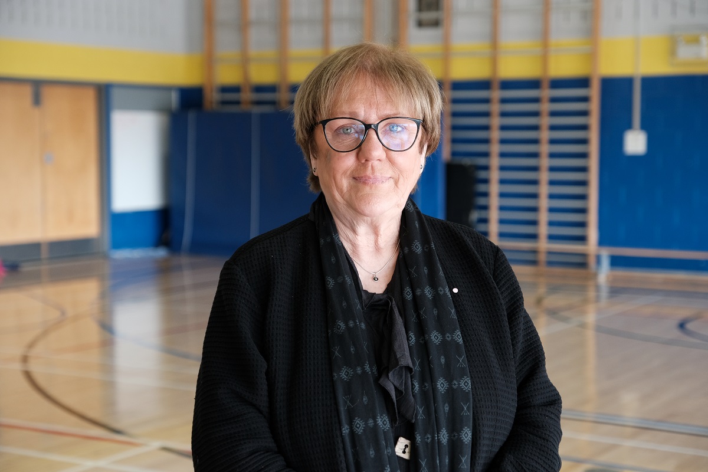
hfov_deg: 32.4
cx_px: 354
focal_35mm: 62
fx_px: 1219
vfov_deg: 21.9
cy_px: 236
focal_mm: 41.4
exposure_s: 1/105
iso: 800
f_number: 2.8
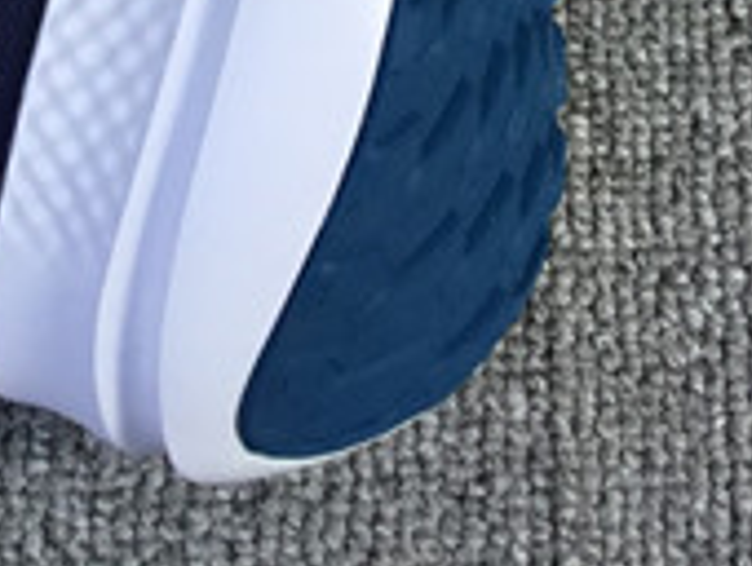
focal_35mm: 164
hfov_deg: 12.0
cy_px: -909
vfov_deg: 8.2
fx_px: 3568
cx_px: 544
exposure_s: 1/303
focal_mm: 3.3
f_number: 2.4
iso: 25
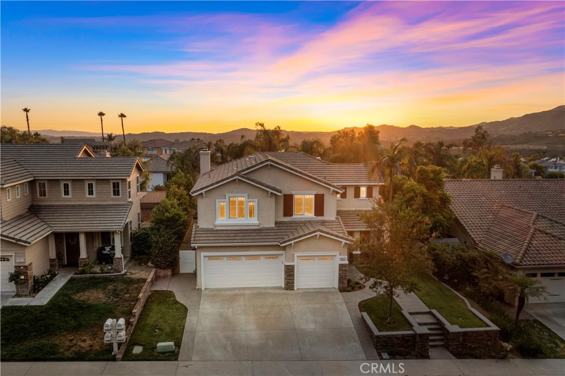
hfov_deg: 65.5
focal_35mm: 28
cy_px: 188
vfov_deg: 46.4
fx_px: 439
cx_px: 282
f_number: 9
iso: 100
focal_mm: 10.26
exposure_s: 1/50
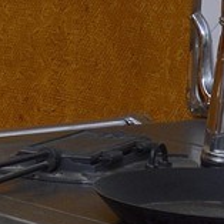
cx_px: -532
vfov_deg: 5.0
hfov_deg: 4.8
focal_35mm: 346
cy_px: 357
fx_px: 2533
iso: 800
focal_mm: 40
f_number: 14
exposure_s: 1/100
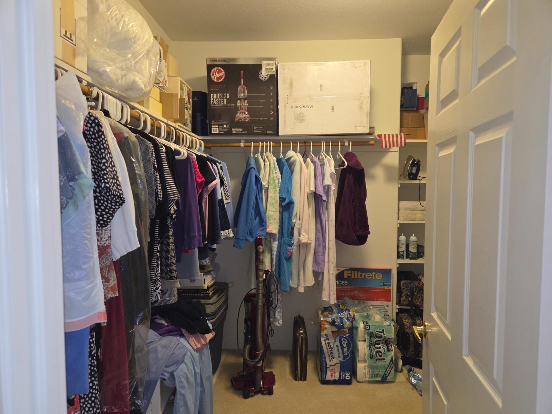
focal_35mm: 23
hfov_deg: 73.9
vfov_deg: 58.9
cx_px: 276
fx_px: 367
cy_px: 207
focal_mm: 5.4
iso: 640
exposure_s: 1/120
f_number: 1.8
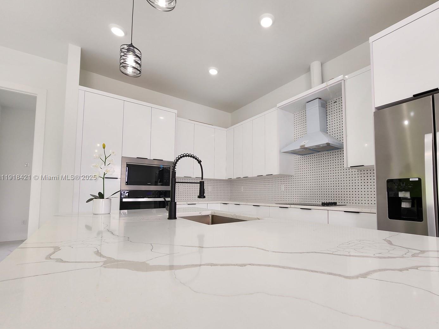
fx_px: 190
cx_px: 248
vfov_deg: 81.6
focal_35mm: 15
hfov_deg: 97.6
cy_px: 178
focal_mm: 2.2
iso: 64
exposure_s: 1/120
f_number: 2.2
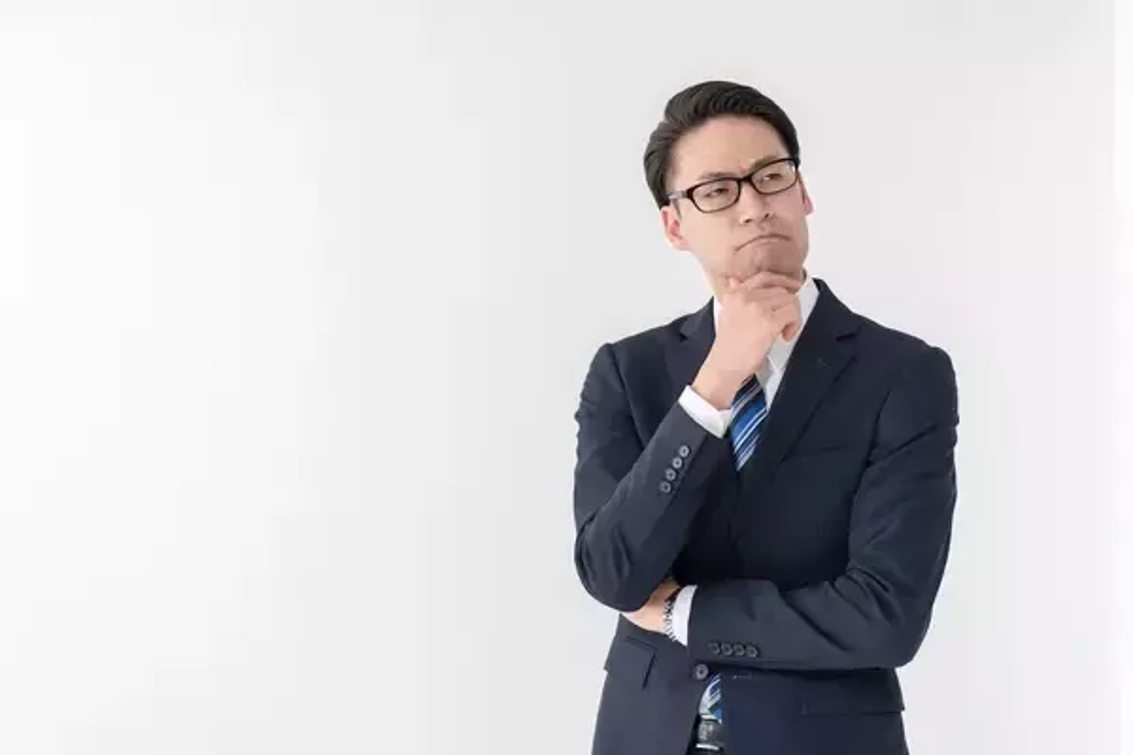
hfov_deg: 23.9
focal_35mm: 85
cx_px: 566
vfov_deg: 16.1
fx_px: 2675
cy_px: 378
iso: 200
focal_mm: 85
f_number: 3.5
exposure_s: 1/200
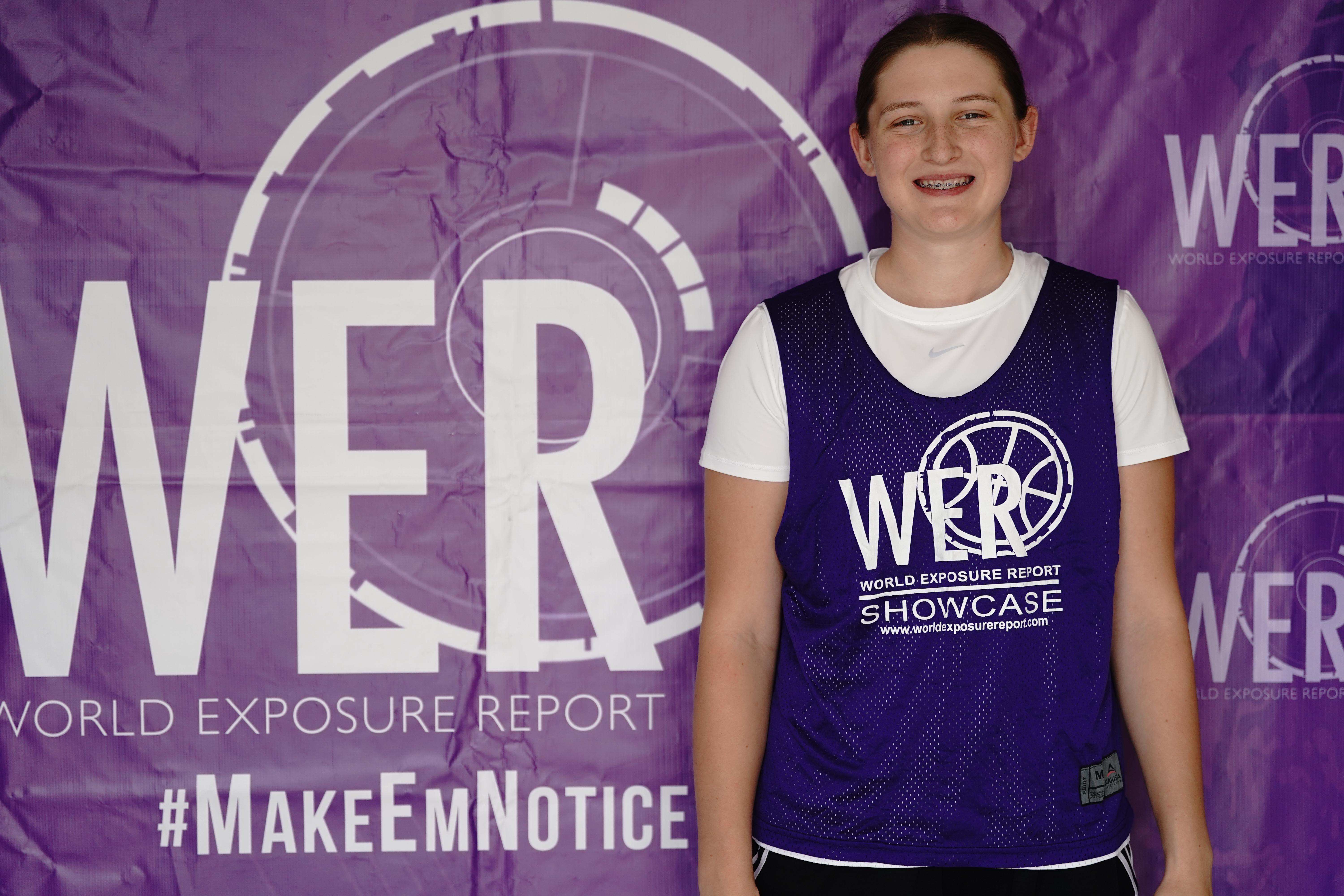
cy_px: 448
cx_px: 672
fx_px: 2613
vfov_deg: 19.5
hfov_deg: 28.8
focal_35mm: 70
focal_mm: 70
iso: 500
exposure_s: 1/1000
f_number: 2.8
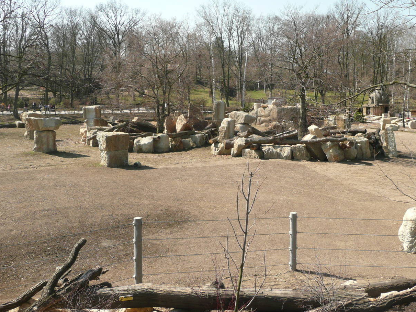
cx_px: 265
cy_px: 123
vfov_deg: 38.5
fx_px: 445
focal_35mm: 37
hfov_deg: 49.6
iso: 100
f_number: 3.3
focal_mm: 4.6
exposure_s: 1/500
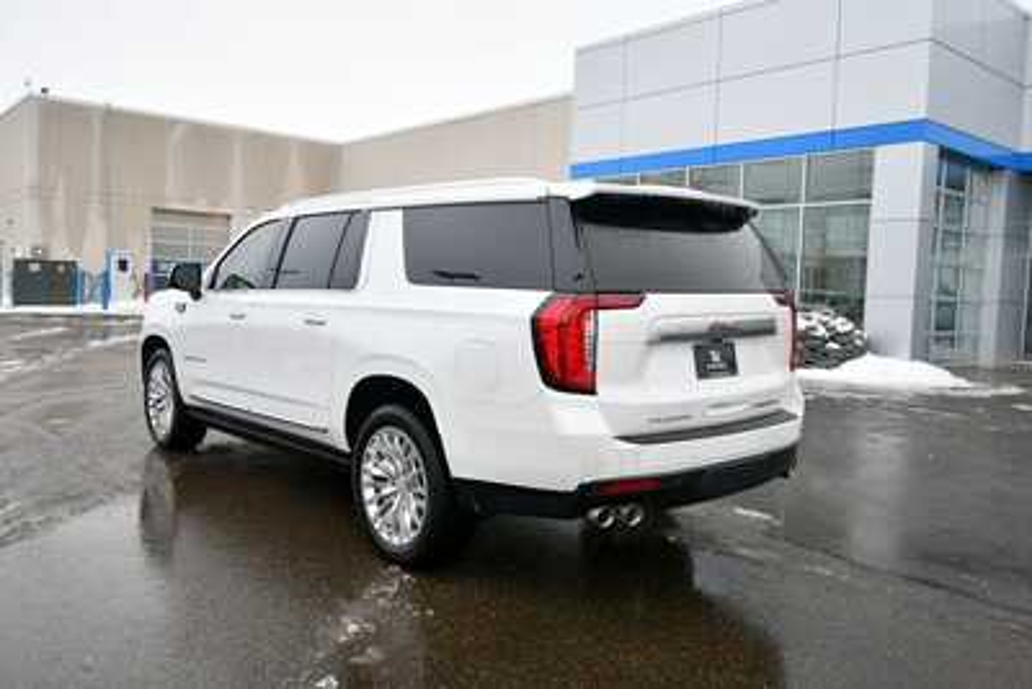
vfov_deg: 43.6
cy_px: 344
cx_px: 516
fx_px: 860
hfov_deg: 61.9
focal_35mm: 30
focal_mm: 20
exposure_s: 1/250
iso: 220
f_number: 5.6
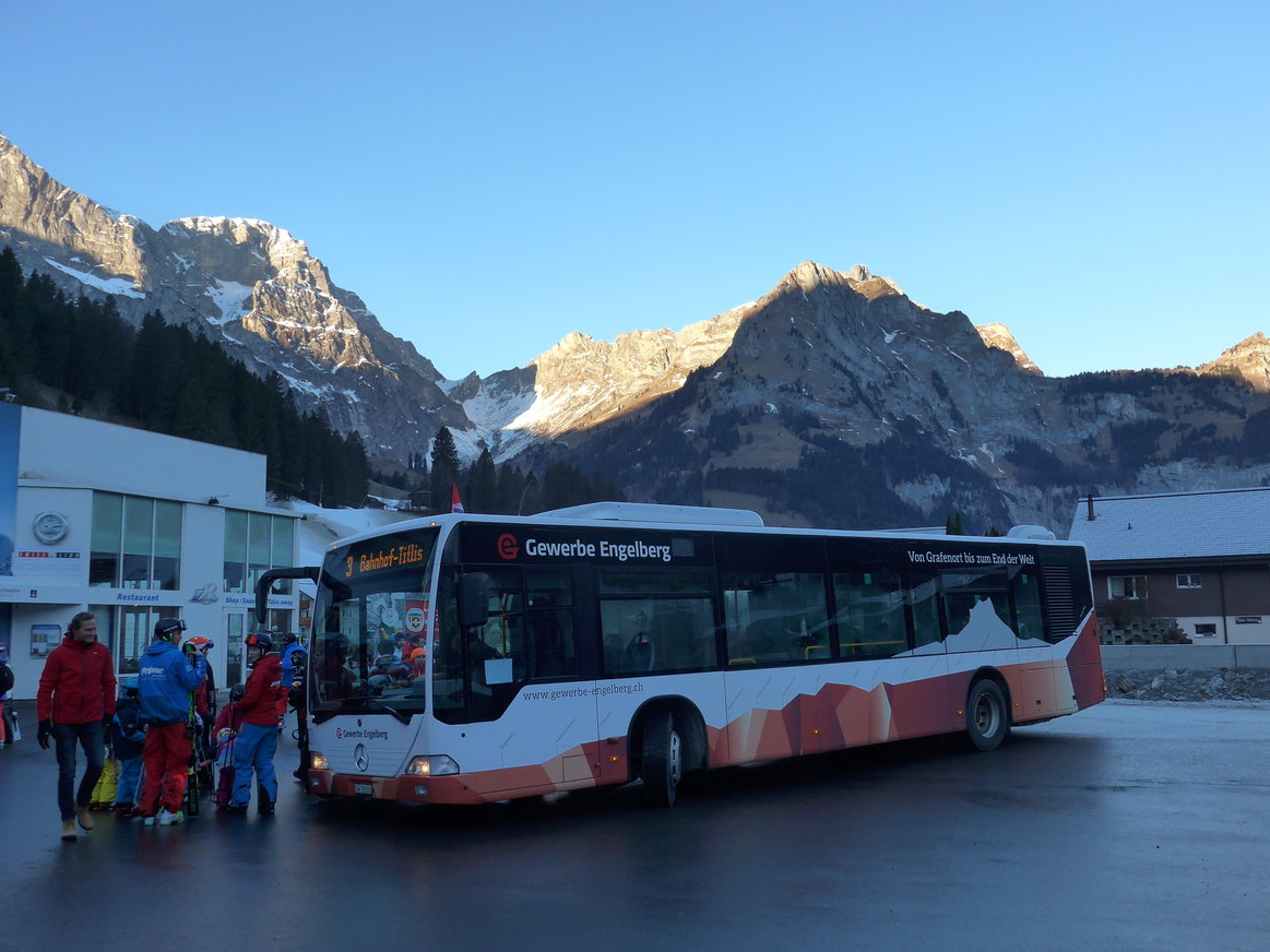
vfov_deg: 44.2
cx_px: 642
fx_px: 1174
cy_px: 475
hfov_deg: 56.8
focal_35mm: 32
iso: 125
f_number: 2.8
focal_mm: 6.5
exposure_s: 1/400
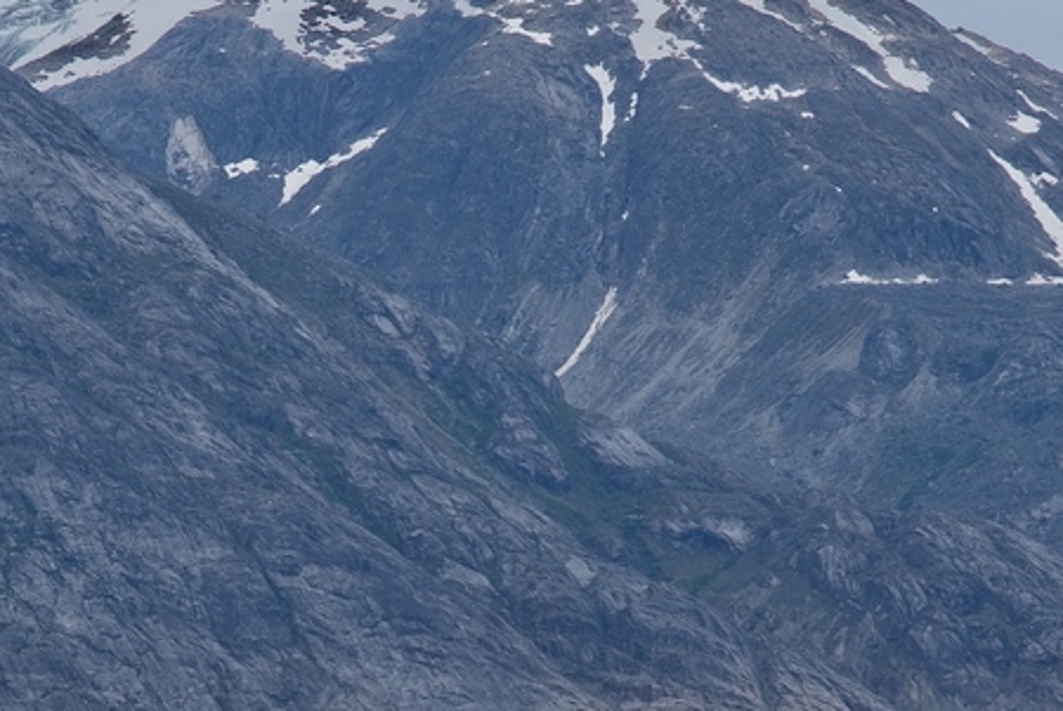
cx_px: 423
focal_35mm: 341
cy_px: 487
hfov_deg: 6.0
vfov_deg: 4.0
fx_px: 10079
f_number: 6.3
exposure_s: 1/250
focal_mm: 120
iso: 100
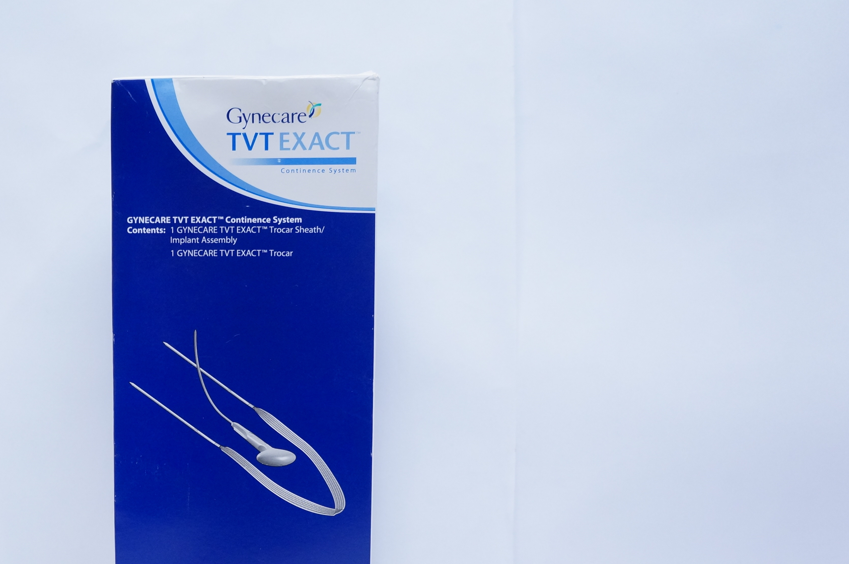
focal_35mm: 44
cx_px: 248
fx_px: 1036
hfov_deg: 43.6
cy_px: 392
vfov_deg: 30.1
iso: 800
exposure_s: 1/160
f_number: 3.5
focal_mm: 20
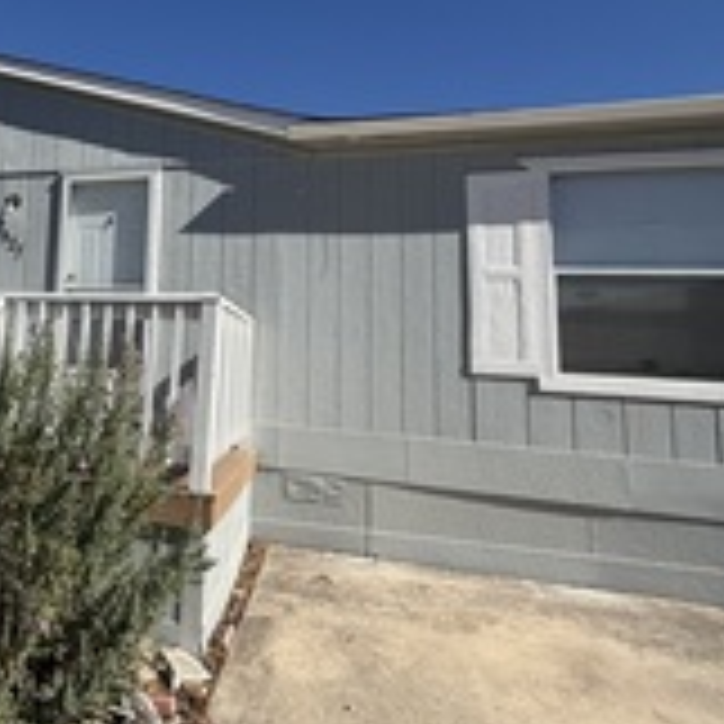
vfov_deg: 58.4
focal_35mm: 27
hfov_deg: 52.0
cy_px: 277
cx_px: 72
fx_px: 639
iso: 50
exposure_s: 1/4425
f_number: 2.2
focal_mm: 2.22
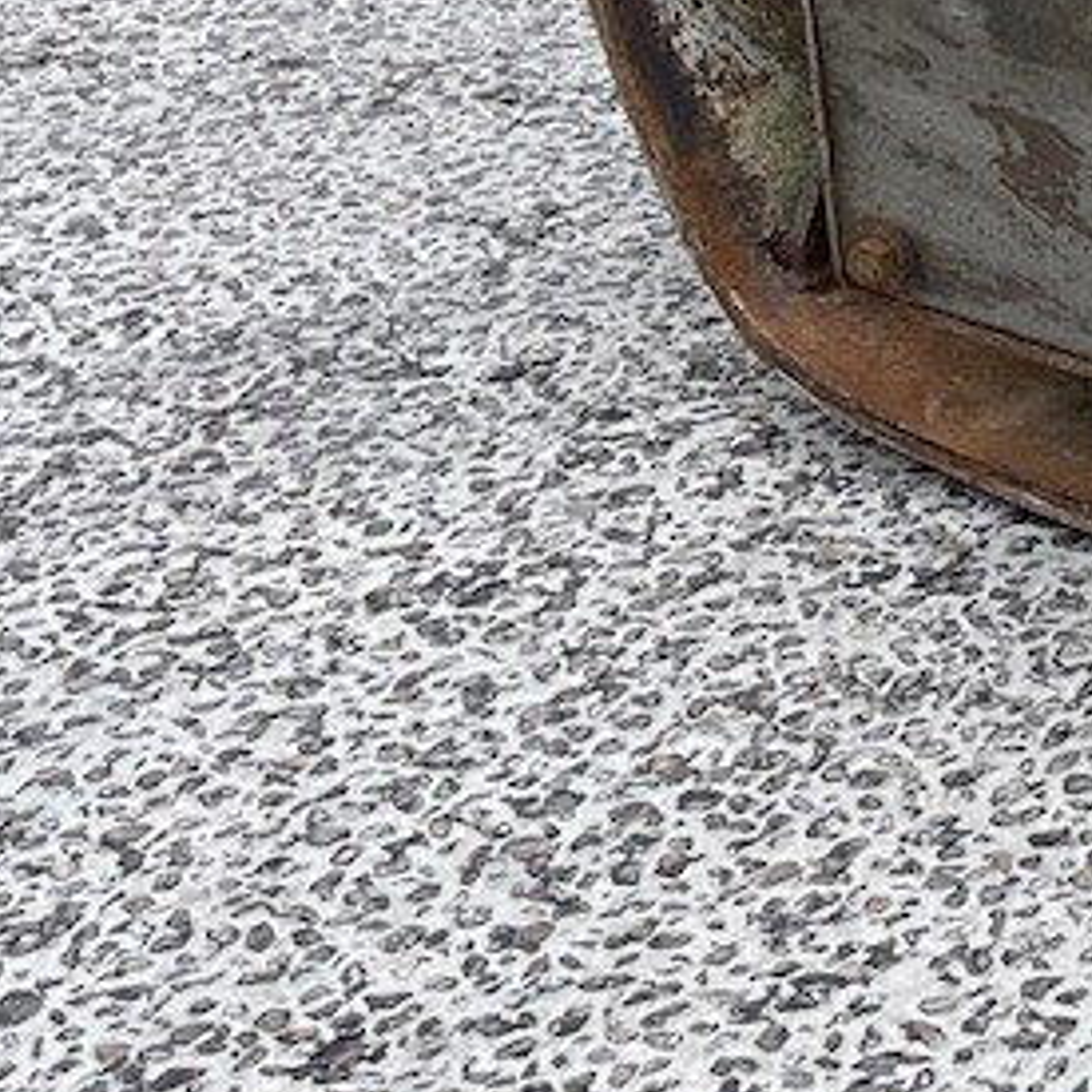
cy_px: -246
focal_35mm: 107
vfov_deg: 15.6
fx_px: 3819
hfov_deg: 13.7
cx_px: 2220
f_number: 1.6
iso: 32
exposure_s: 1/1238
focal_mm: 5.1
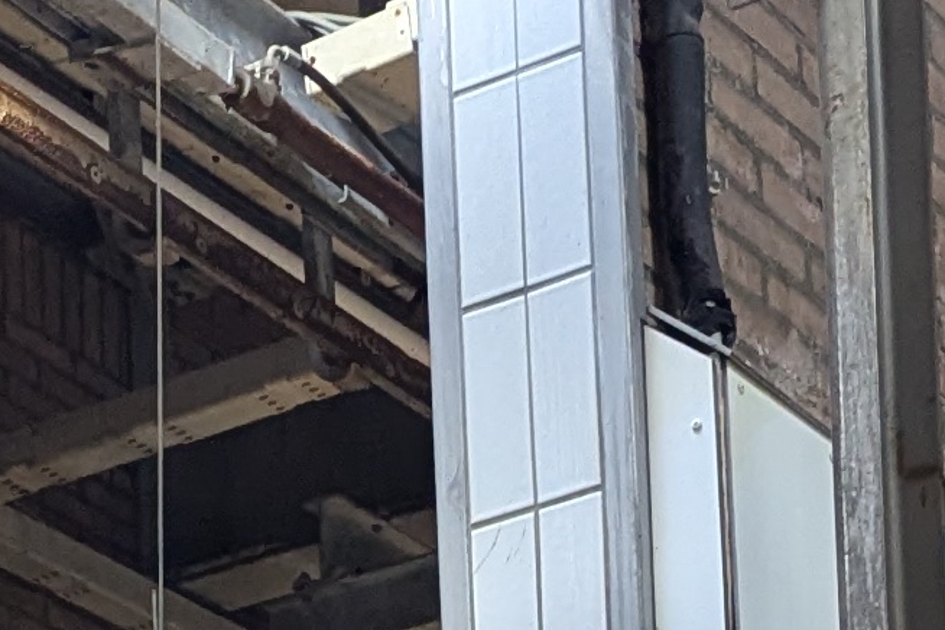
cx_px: 818
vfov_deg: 7.6
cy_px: 1965
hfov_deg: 13.1
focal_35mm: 156
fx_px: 4095
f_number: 1.85
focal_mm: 6.81
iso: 334
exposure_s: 1/130
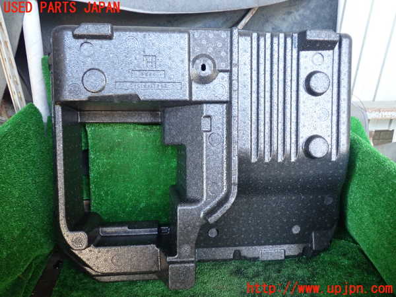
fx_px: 343
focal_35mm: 30
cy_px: 148
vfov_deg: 46.8
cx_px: 198
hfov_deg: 60.0
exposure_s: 1/30
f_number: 2.3
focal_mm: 5.4
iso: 320
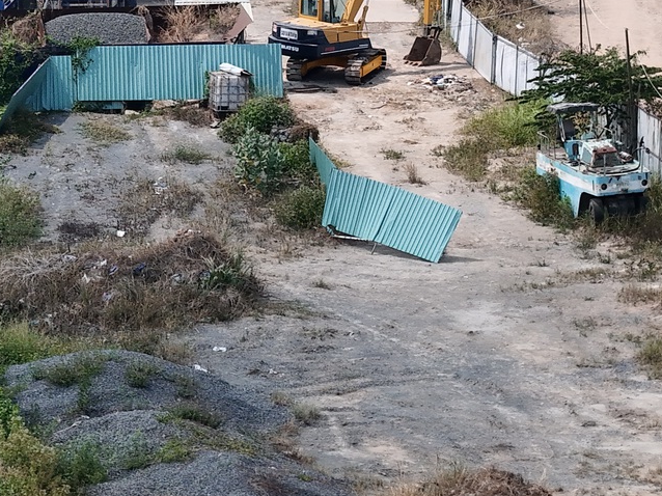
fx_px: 5372
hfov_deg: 7.0
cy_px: -240
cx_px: 111
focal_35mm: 281
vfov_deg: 5.2
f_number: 2.8
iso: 110
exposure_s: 1/400
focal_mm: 19.35
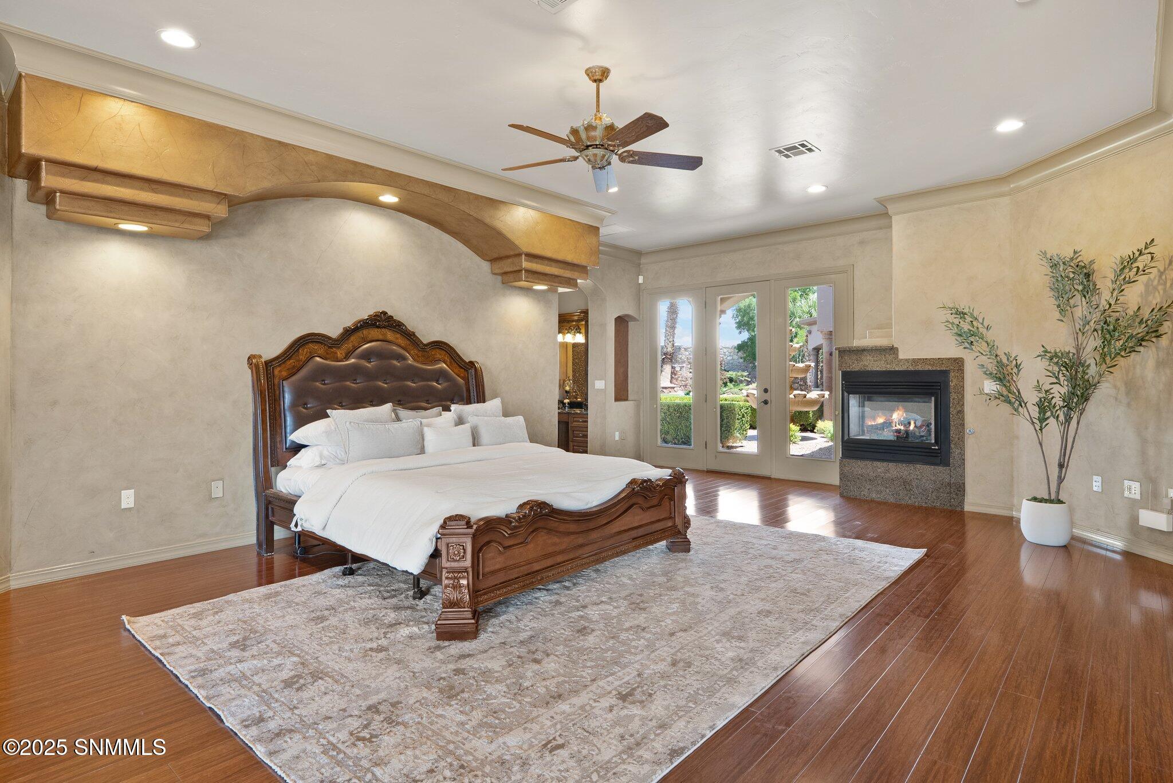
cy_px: 392
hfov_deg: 86.9
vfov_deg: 64.6
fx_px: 619
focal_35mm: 19
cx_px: 586
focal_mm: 19
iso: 320
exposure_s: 1/2.5
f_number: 9
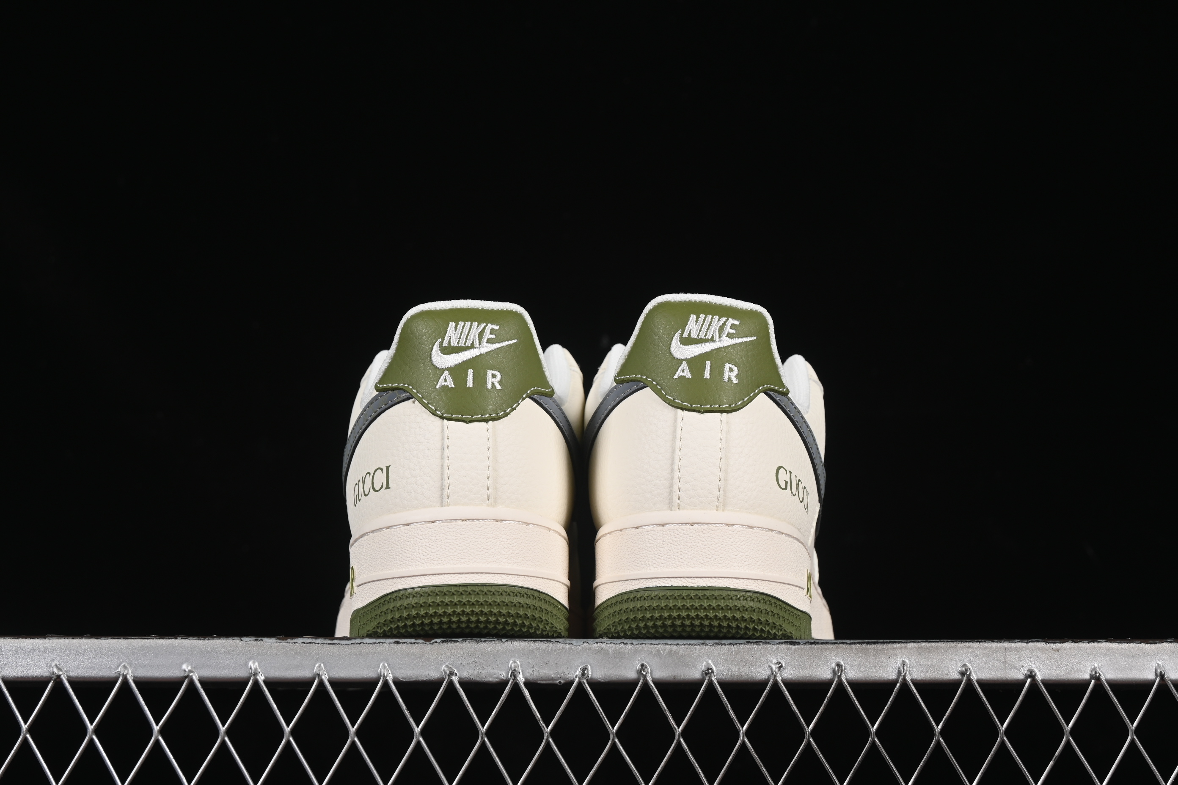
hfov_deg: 27.0
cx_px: 589
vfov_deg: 18.2
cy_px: 392
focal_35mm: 75
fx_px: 2454
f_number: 8
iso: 160
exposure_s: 1/80
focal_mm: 50
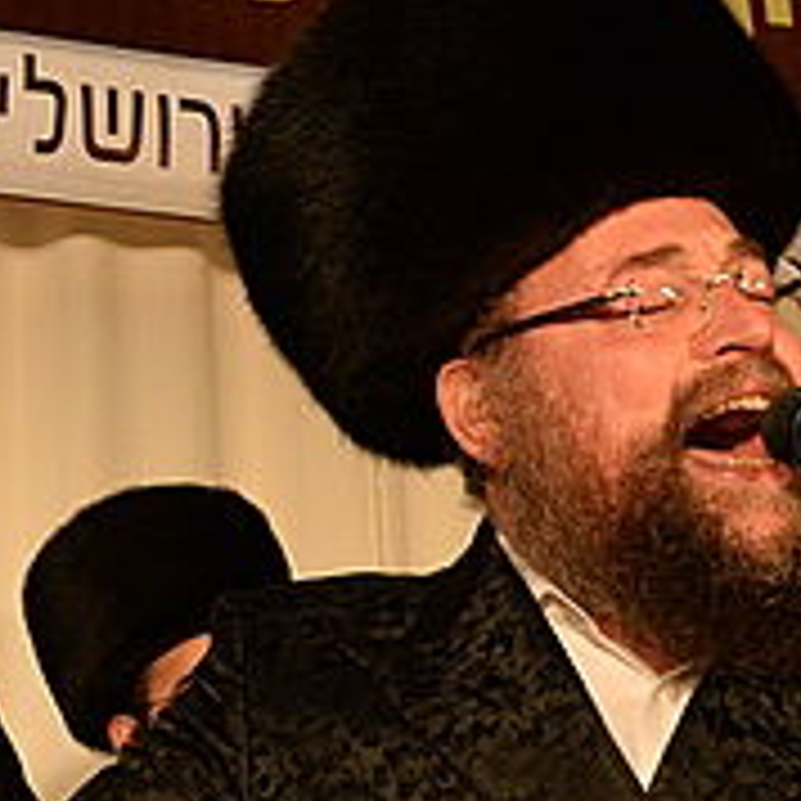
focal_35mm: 111
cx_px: -279
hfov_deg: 14.9
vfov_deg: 15.7
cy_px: 328
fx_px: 2906
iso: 3200
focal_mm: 29
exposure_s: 1/200
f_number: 6.3
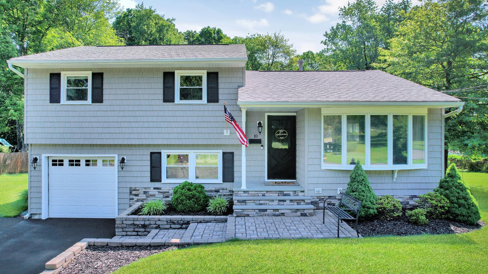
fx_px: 311
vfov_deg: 47.7
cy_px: 129
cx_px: 235
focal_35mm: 24
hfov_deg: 76.3
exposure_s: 1/800
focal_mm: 8.38
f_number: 2.8
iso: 100
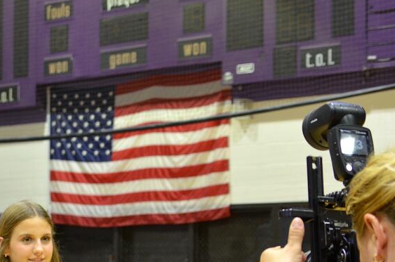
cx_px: 20
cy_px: 280
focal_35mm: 116
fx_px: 1270
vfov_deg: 11.6
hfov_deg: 17.4
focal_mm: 34
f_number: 4
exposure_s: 1/60
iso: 800
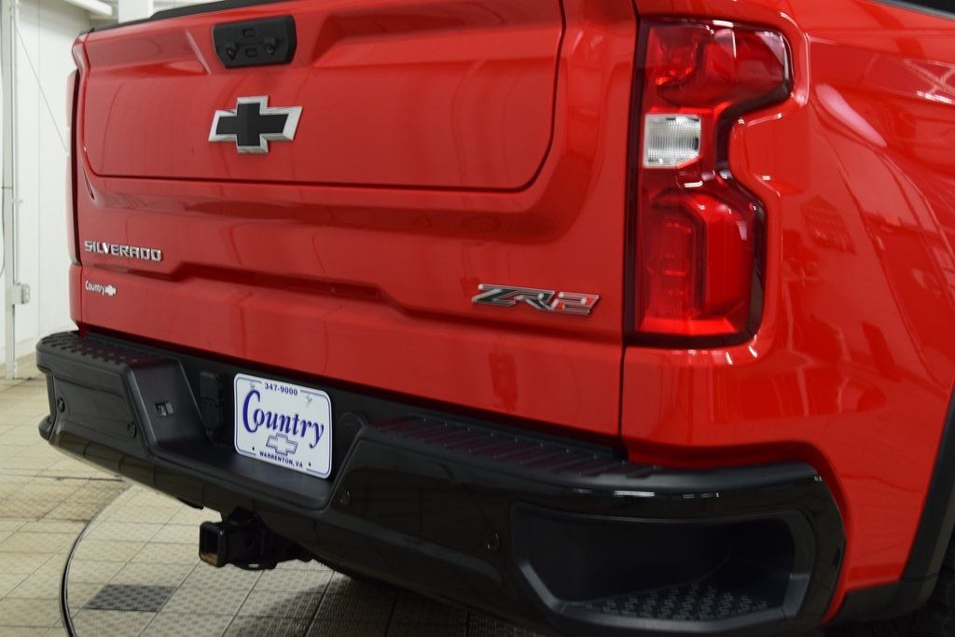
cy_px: 318
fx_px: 1273
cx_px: 478
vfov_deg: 28.1
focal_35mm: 48
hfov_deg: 41.1
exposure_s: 1/15
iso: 640
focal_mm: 32
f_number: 6.3
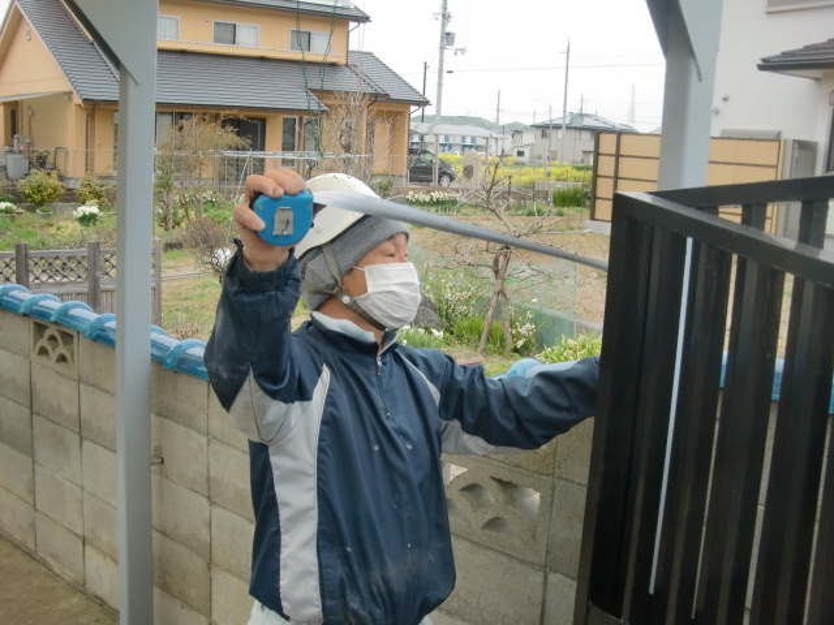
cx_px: 417
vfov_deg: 37.7
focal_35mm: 38
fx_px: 916
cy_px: 312
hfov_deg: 49.0
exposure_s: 1/80
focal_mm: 6.66
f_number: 3.9
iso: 64
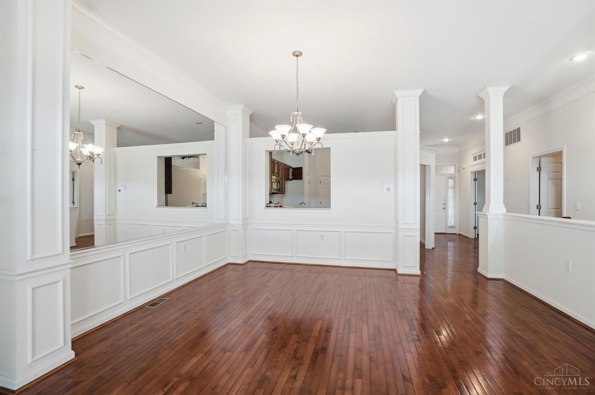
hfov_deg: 100.5
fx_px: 248
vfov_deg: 77.1
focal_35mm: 15
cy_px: 198
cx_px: 298
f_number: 4.5
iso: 100
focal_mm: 10
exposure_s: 1/160
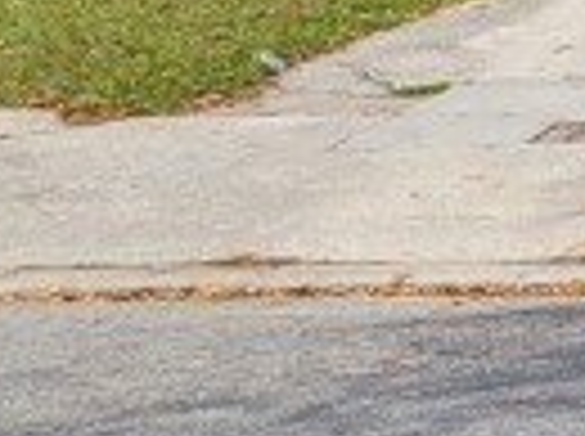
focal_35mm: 205
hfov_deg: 8.3
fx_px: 3458
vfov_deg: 7.2
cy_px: -85
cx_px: 1728
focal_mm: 5.4
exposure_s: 1/1559
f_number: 1.8
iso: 40
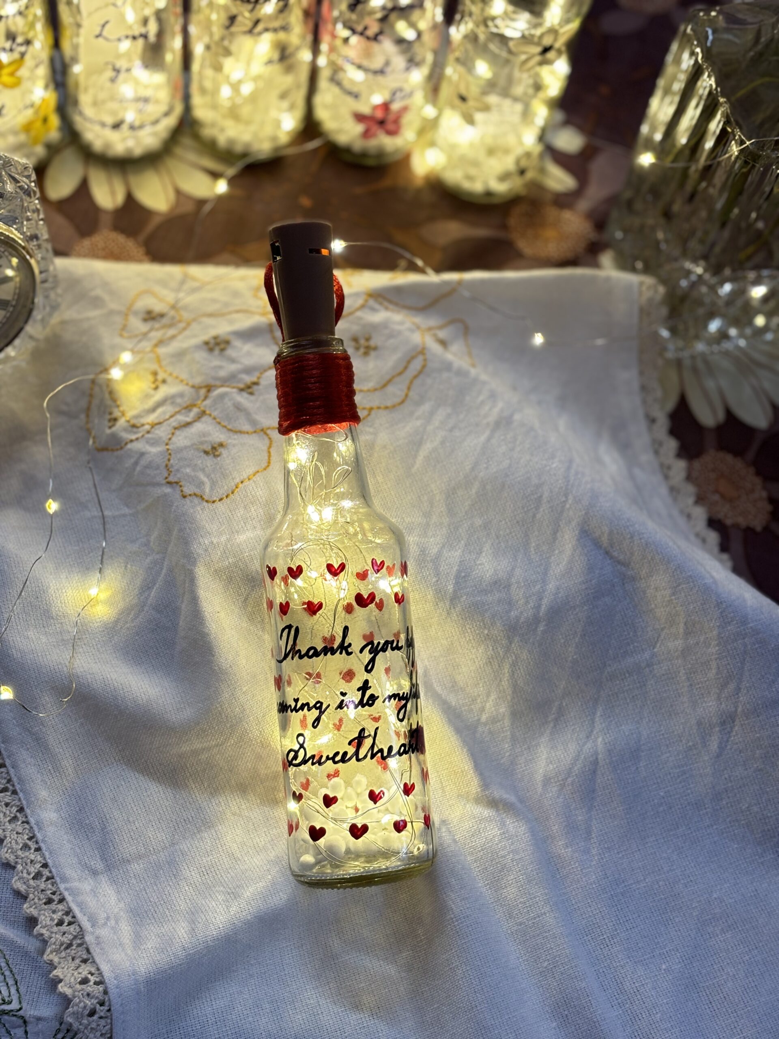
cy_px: 520
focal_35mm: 52
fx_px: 1560
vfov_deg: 36.8
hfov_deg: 28.0
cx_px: 390
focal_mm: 5.96
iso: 64
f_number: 1.6
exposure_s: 1/50
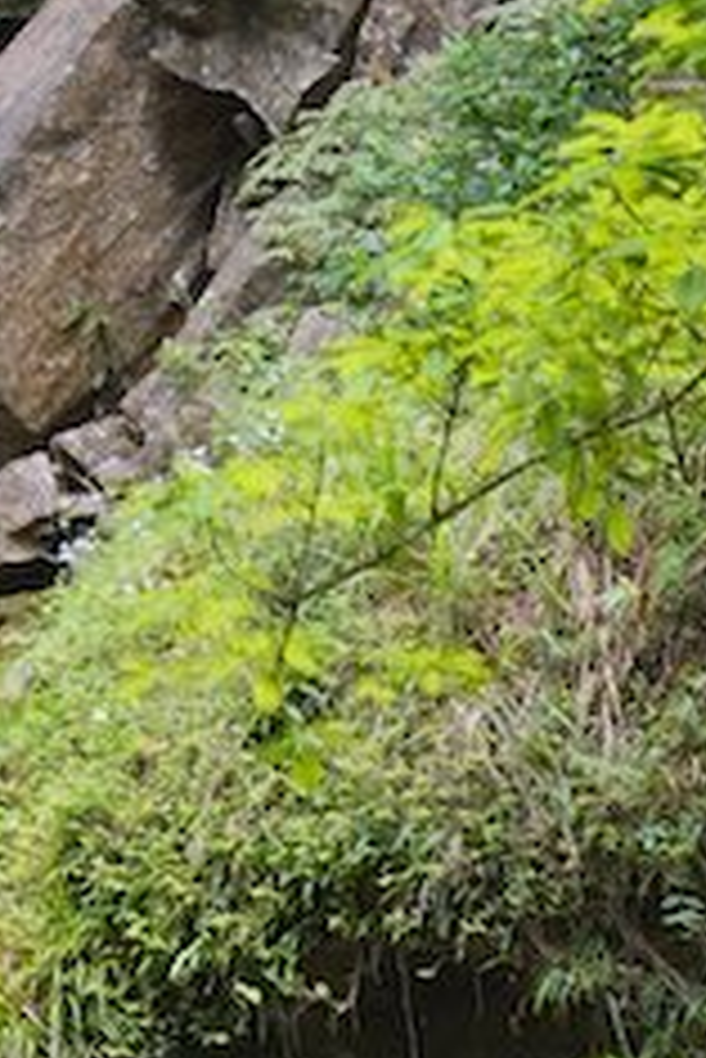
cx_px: -247
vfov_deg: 7.1
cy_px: -783
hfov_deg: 4.9
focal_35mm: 281
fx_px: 8253
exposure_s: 3.2
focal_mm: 45
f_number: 13
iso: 50
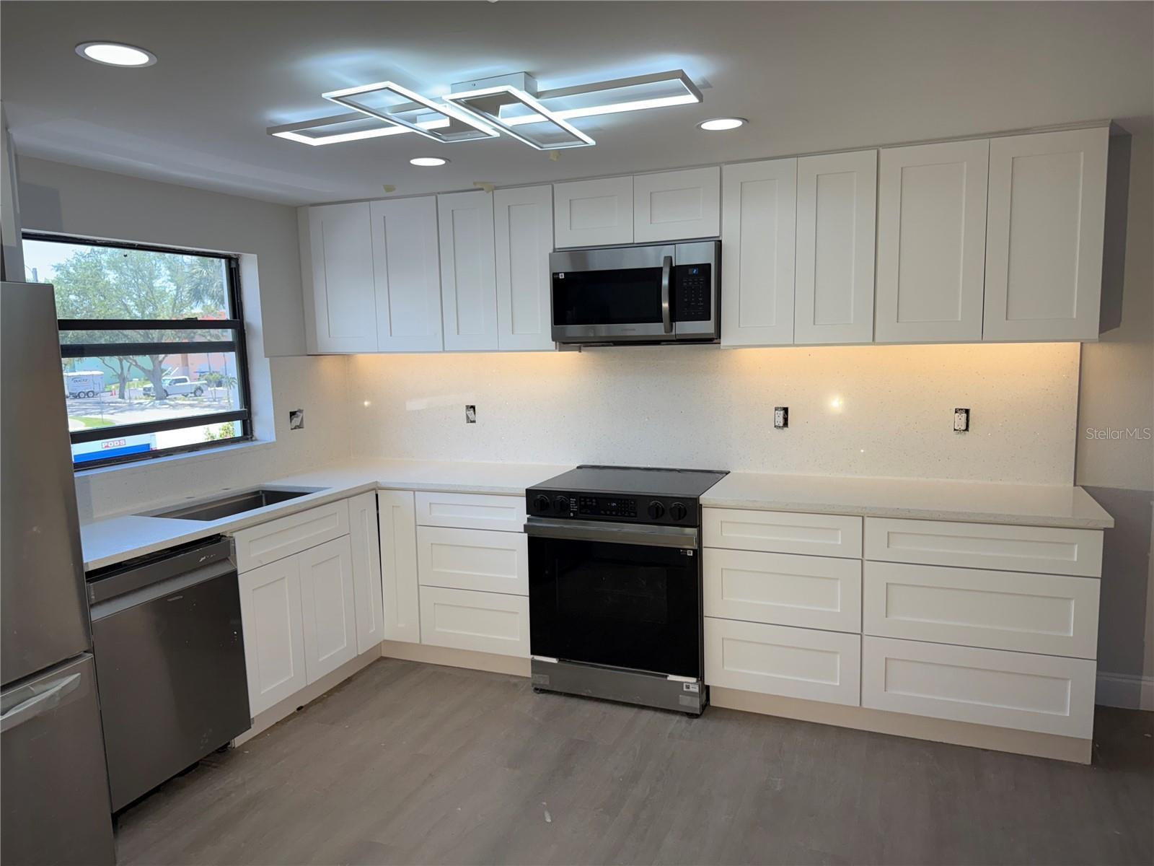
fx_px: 800
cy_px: 433
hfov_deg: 71.6
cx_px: 577
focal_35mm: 24
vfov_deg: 56.8
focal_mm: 6.76
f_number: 1.78
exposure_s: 1/453
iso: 80
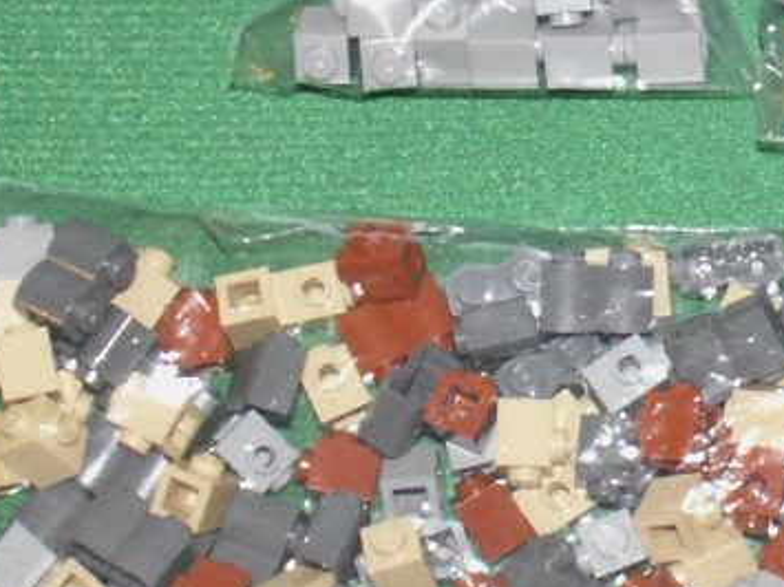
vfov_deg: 9.6
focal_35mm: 155
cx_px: 817
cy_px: 298
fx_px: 3509
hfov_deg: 12.6
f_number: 2.8
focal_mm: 7.19
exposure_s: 1/50
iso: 160
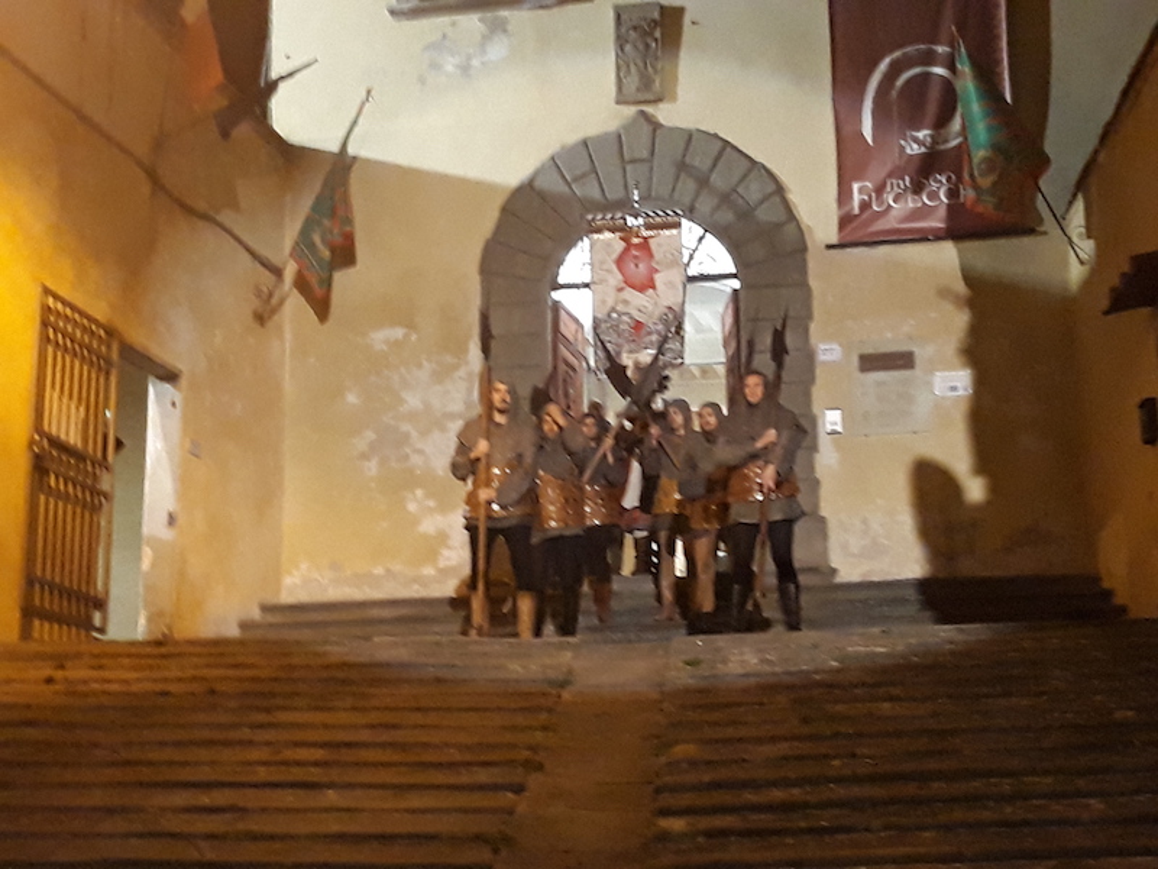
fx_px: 903
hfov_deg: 65.3
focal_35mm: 27
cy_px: 434
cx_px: 579
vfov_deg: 51.4
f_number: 1.7
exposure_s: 1/25
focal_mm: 3.71
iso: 400
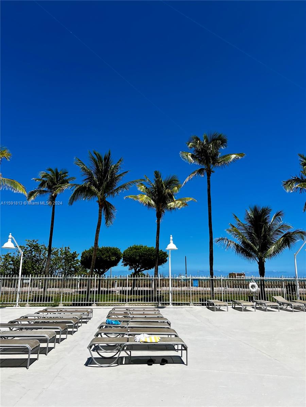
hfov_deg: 53.1
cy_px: 204
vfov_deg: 67.3
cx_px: 153
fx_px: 306
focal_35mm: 26
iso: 50
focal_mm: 5.7
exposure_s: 1/6211
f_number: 1.5
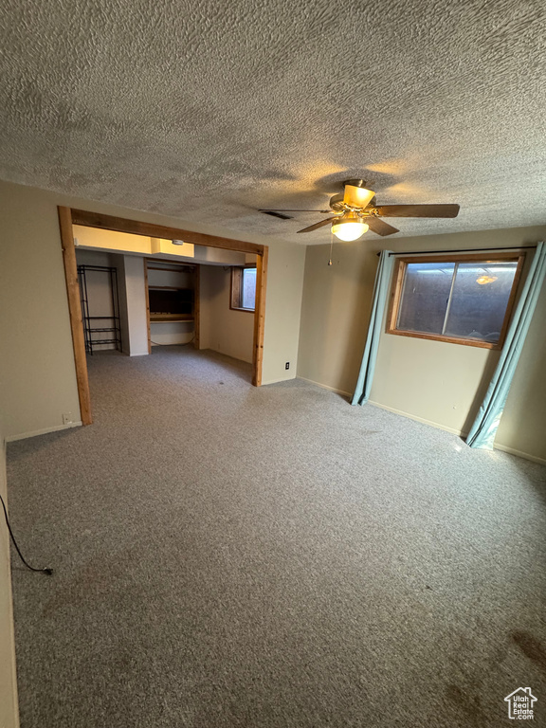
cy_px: 364
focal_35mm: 14
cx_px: 273
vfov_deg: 102.1
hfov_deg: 85.7
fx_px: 294
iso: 500
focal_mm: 2.22
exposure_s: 1/60
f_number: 2.2
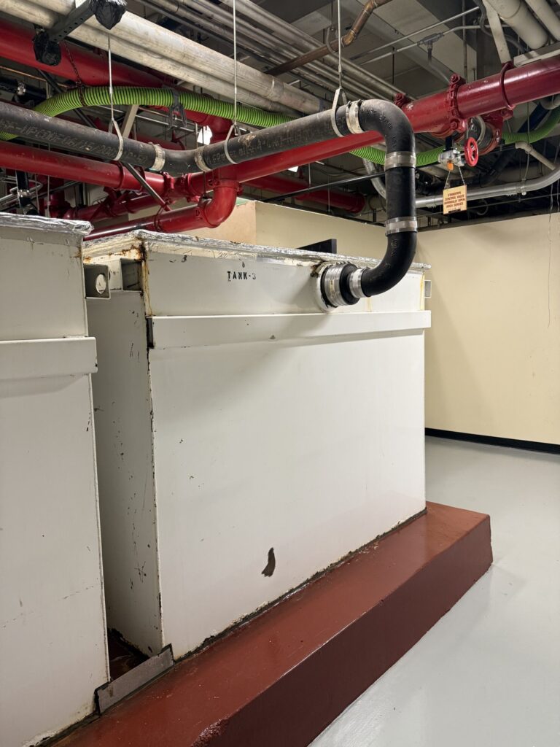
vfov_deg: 71.6
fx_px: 518
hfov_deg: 56.8
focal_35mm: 24
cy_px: 374
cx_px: 280
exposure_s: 1/60
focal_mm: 6.76
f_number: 1.78
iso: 250
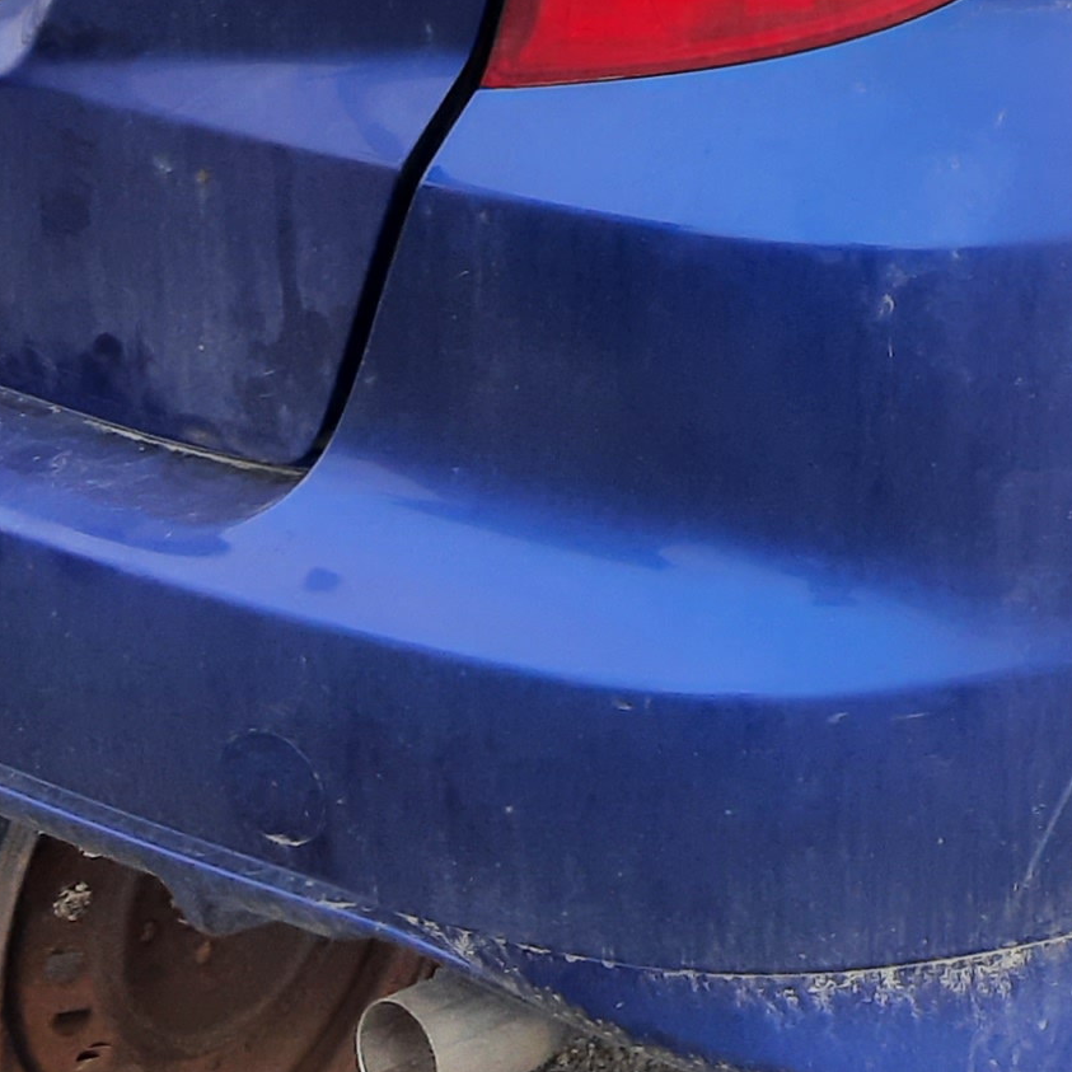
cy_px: -324
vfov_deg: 15.2
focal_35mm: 109
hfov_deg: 15.8
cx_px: 886
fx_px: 3819
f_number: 1.7
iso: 40
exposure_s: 1/564
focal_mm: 3.92
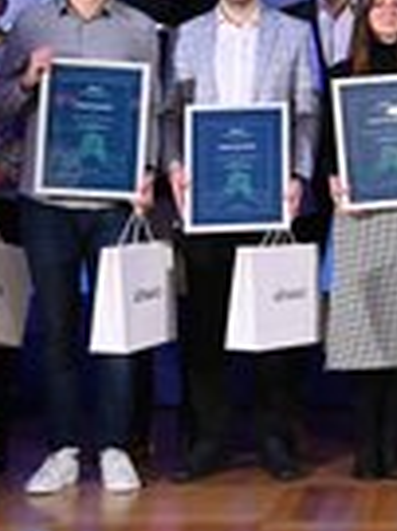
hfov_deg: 11.1
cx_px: 562
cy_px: 63
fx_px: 1976
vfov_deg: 15.1
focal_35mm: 129
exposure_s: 1/125
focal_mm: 44
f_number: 4
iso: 2500
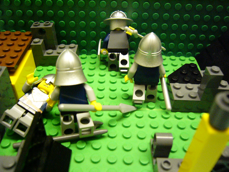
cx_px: 114
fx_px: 232
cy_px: 86
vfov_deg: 40.7
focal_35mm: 35
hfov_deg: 52.6
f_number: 2.8
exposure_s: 1/15
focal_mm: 5.8
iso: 400
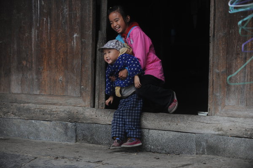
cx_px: 126
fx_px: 772
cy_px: 84
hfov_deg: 18.6
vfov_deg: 12.4
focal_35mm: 110
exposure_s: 1/250
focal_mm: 110
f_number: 3.5
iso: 800
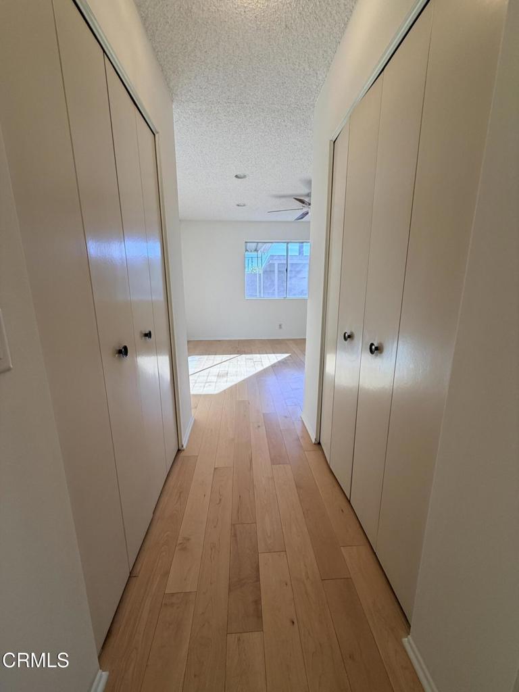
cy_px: 346
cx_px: 260
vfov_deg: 102.1
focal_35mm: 14
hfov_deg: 85.7
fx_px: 280
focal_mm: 2.22
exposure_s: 1/120
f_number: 2.2
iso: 100
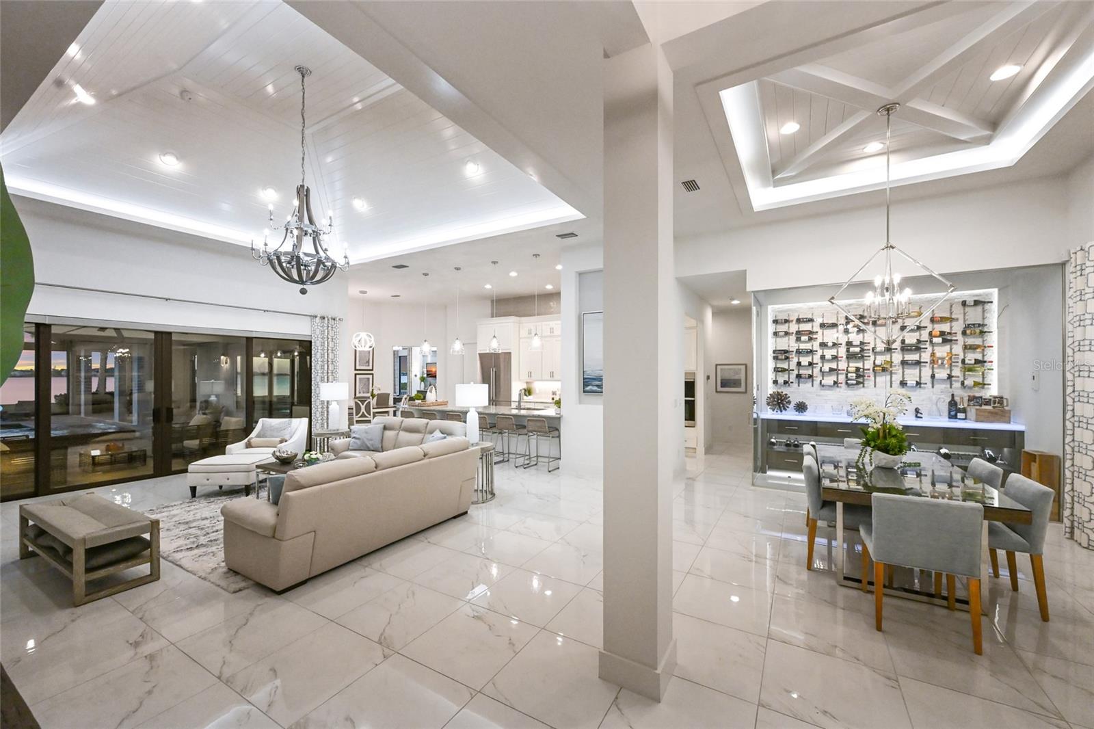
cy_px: 364
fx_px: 425
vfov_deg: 81.2
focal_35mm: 14
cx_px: 547
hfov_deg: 104.3
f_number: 8
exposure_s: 1/200
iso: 3200
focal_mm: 14
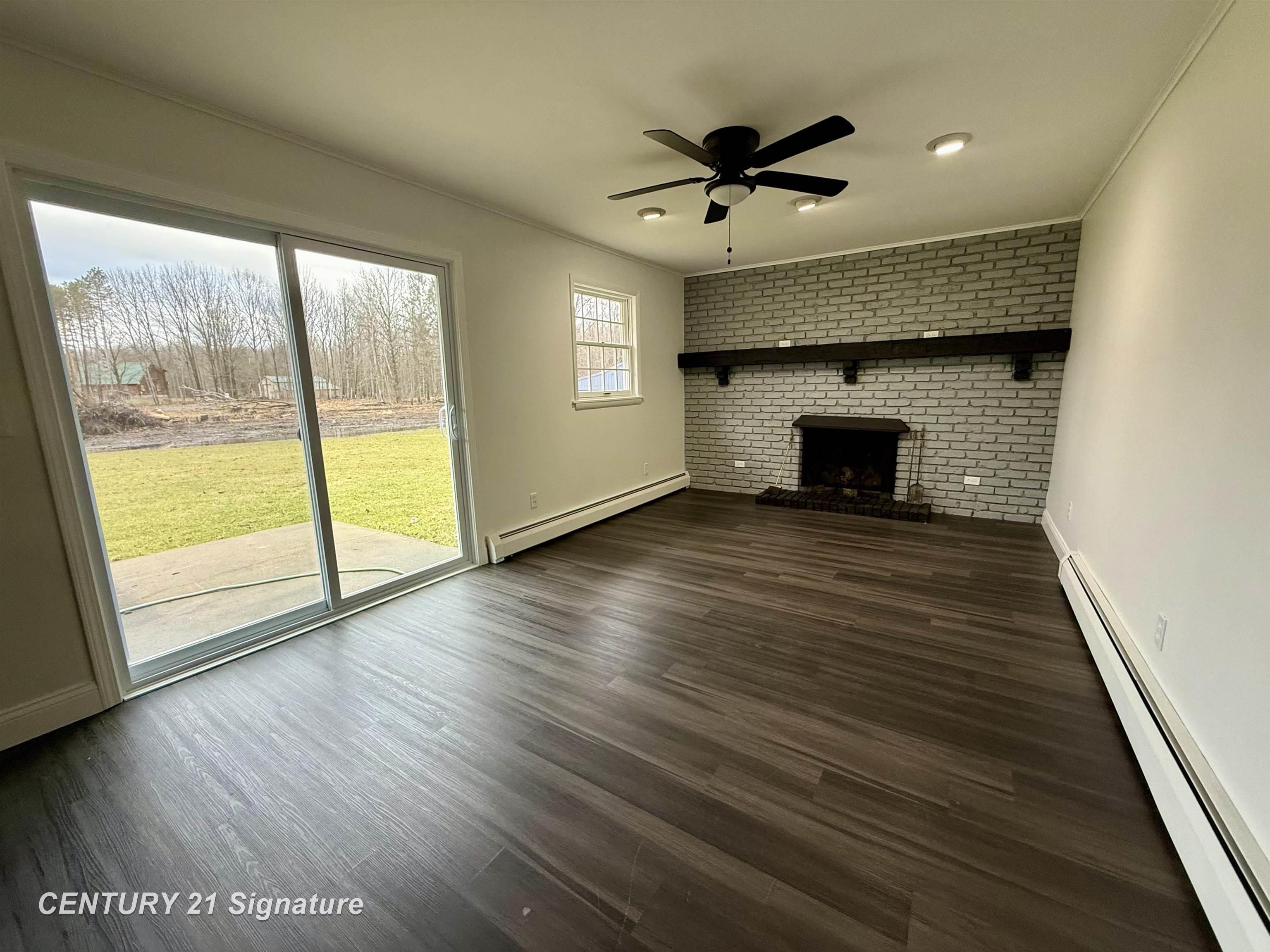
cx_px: 635
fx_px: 514
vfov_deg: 85.7
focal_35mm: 14
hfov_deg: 102.1
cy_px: 476
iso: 200
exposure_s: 1/60
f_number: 2.2
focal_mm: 2.22
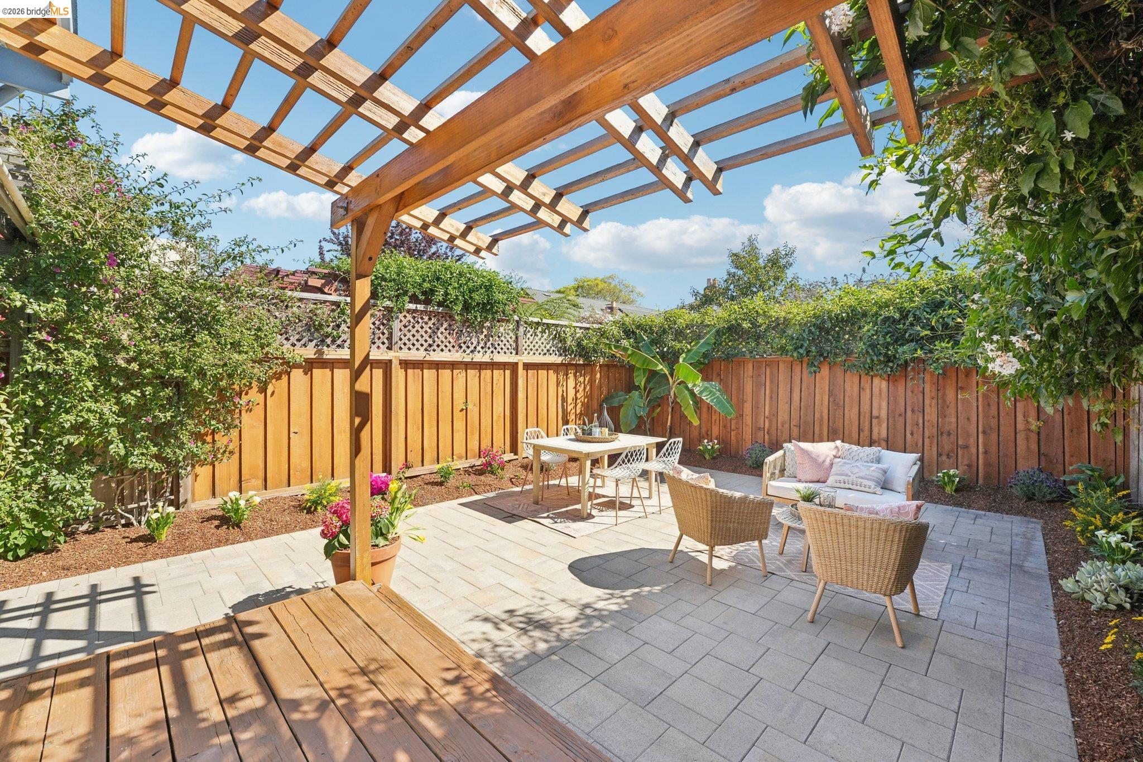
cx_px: 572
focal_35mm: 14
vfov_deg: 81.2
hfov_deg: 104.3
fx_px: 444
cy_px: 381
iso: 640
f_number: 8
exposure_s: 1/500
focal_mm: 14
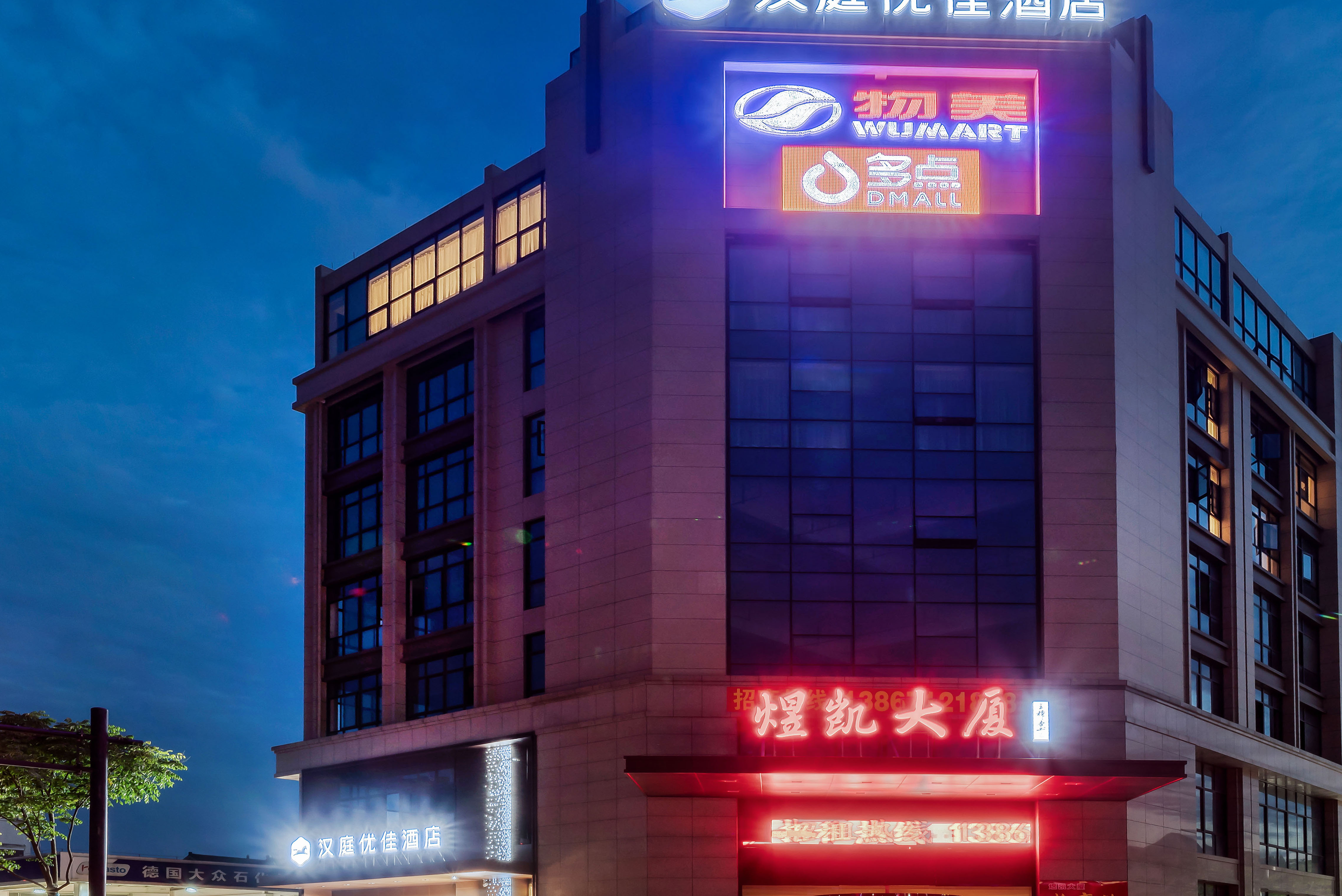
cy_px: 304
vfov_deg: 45.8
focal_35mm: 28
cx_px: 812
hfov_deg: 64.8
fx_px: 1044
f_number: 13
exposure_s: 1/10
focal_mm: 16
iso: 640
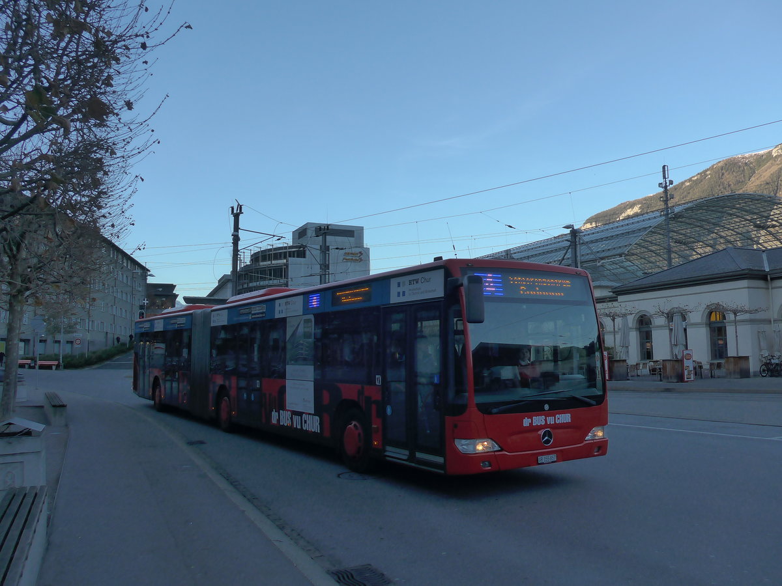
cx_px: 391
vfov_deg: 48.2
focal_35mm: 29
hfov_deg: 61.7
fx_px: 655
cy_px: 293
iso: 160
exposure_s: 1/640
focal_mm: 6
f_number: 2.8
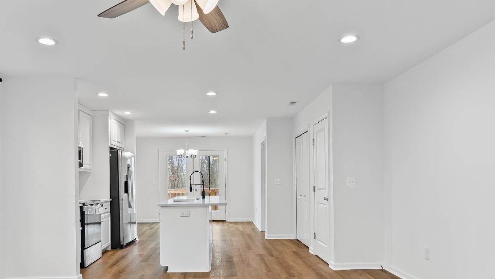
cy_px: 183
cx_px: 220
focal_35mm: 29
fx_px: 377
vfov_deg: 40.2
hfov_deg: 66.4
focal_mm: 20.5
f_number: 8
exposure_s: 1/13
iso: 1600
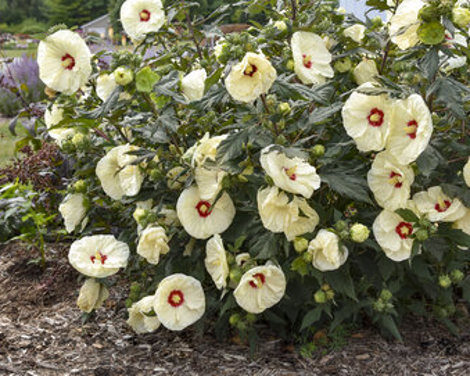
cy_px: 153
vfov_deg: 24.9
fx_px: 848
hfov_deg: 30.9
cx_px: 262
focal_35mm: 61
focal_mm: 44
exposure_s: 1/250
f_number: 8
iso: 220
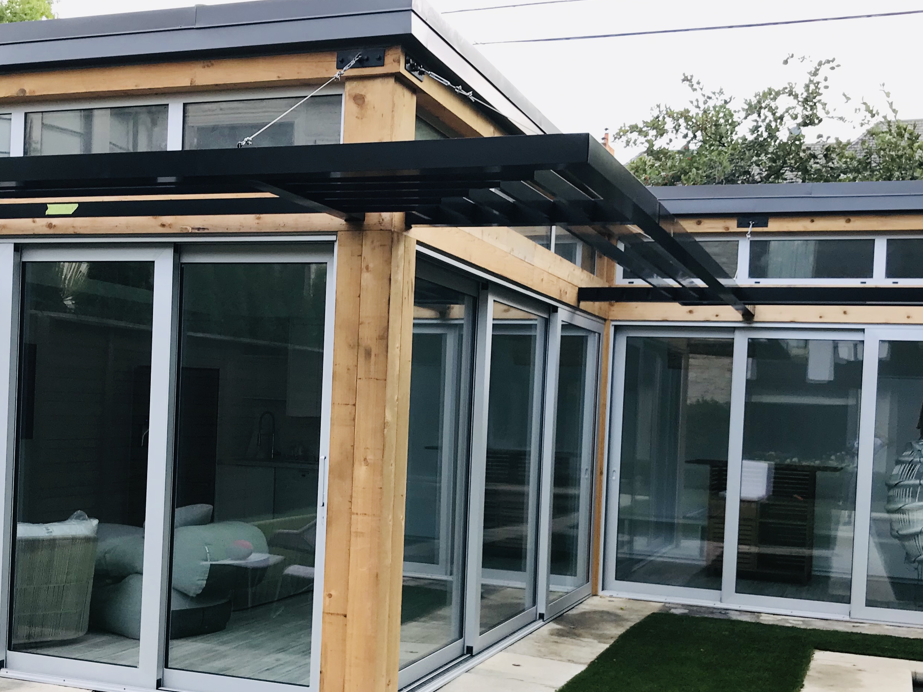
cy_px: 446
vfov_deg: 32.0
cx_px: 391
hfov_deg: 42.0
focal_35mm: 45
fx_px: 1200
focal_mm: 3.99
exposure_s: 1/213
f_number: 1.8
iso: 20
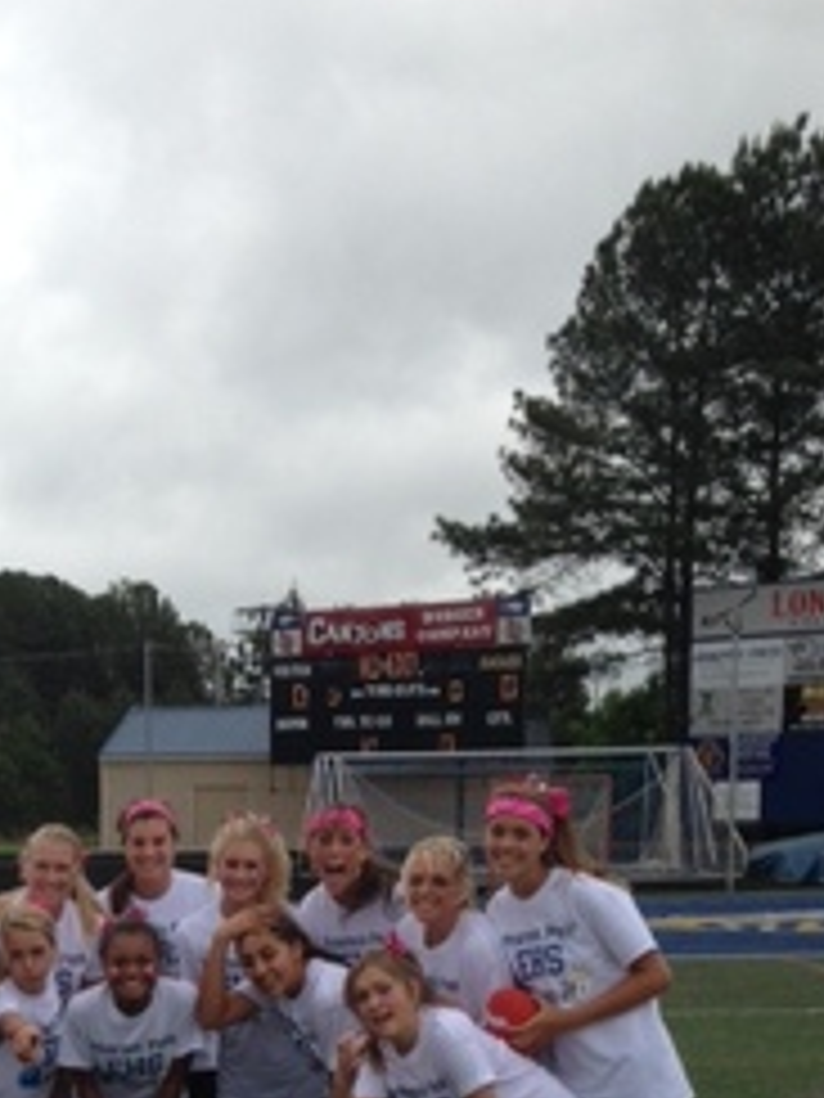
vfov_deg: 28.3
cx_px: 81
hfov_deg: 22.1
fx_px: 2063
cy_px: 1053
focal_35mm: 65
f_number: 2.4
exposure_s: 1/387
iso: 50
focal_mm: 4.13
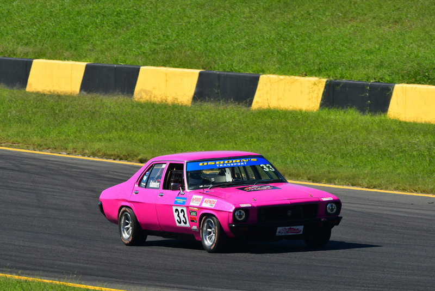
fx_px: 5620
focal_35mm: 465
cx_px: 218
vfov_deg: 3.0
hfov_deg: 4.4
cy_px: 146
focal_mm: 310
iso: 500
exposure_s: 1/640
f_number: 13
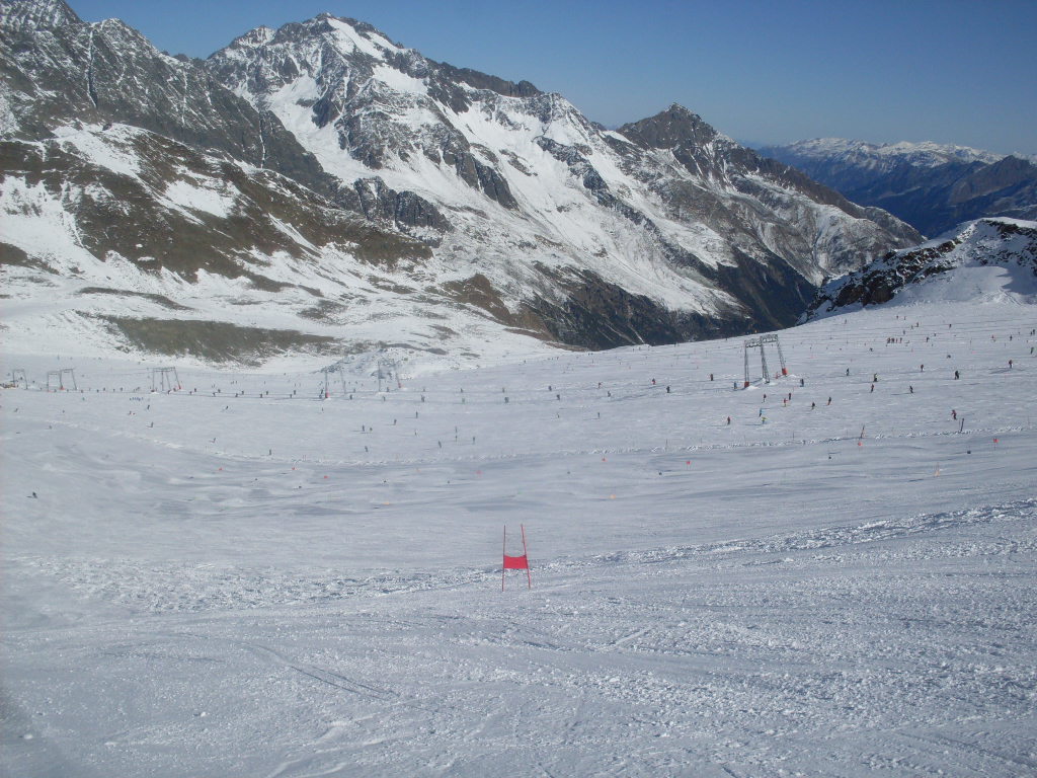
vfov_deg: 37.7
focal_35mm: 38
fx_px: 1138
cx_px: 518
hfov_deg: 49.0
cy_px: 389
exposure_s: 1/750
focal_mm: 6.3
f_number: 8.4
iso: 80
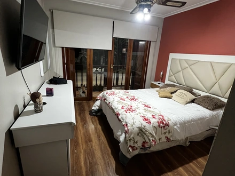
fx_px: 88
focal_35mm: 13
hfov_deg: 106.2
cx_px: 118
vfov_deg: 89.9
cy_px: 88
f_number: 1.8
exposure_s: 1/50
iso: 400
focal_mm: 1.57
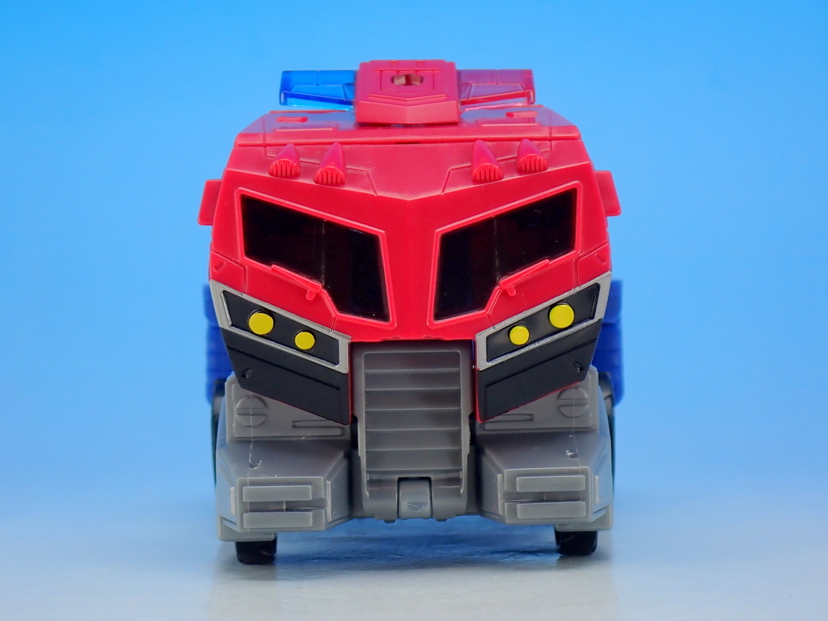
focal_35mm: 100
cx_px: 414
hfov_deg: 19.6
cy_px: 310
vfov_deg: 14.8
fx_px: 2392
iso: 100
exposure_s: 1/10
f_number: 4.9
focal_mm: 18
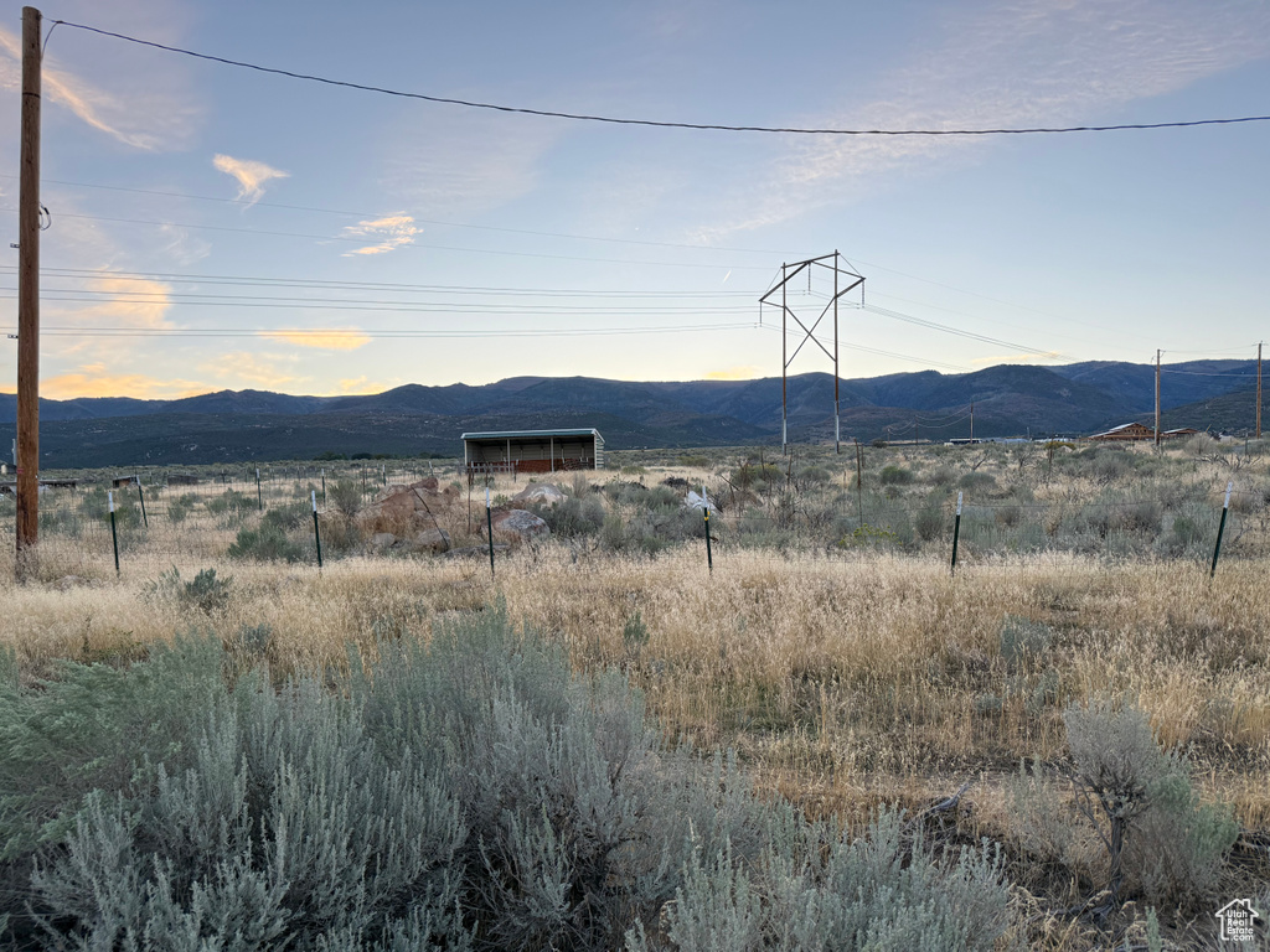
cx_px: 635
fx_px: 881
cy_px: 476
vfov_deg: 56.8
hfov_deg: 71.6
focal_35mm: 24
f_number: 1.78
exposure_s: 1/387
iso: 100
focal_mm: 6.76
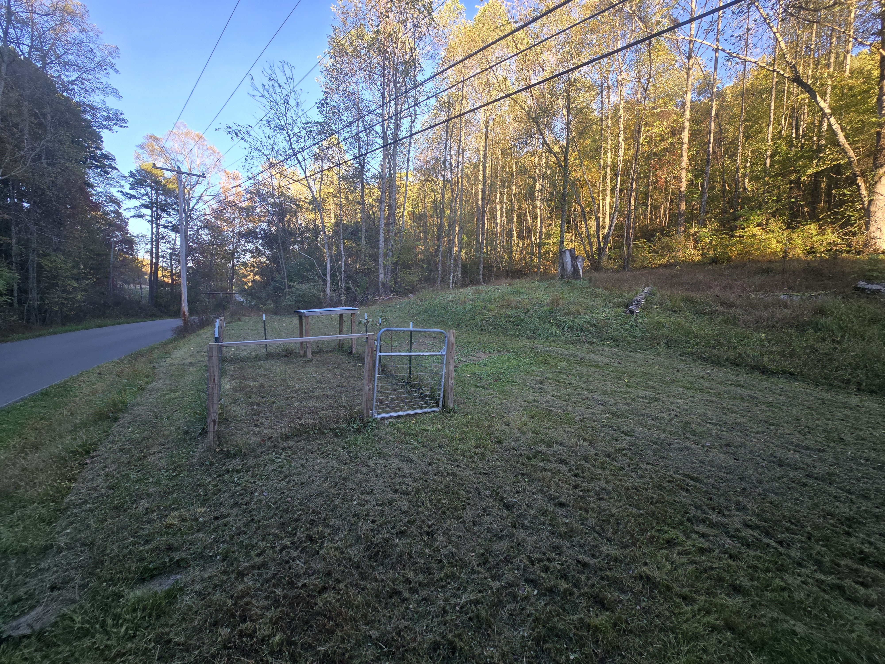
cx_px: 442
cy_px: 332
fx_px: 332
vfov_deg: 89.9
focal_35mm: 13
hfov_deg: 106.2
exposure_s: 1/144
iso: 50
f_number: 2.2
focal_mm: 2.2
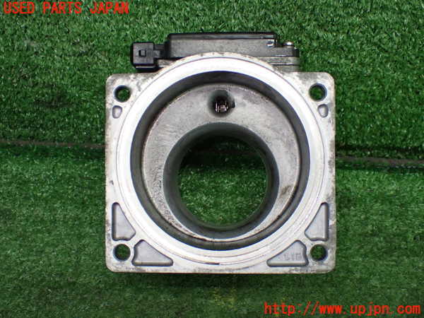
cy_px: 159
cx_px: 212
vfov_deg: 32.9
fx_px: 539
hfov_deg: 42.9
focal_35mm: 44
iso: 800
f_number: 2.9
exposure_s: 1/160
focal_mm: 7.84
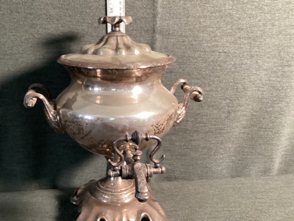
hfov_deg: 46.4
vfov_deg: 35.9
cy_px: 97
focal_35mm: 40
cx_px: 110
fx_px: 340
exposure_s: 1/33
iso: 320
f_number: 2.4
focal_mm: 3.3
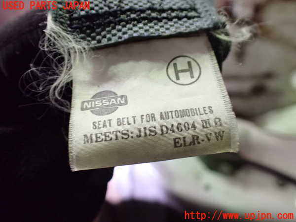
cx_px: 148
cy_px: 111
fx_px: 257
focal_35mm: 30
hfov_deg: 60.0
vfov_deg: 46.8
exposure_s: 1/30
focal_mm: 5.4
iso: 1250
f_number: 2.3
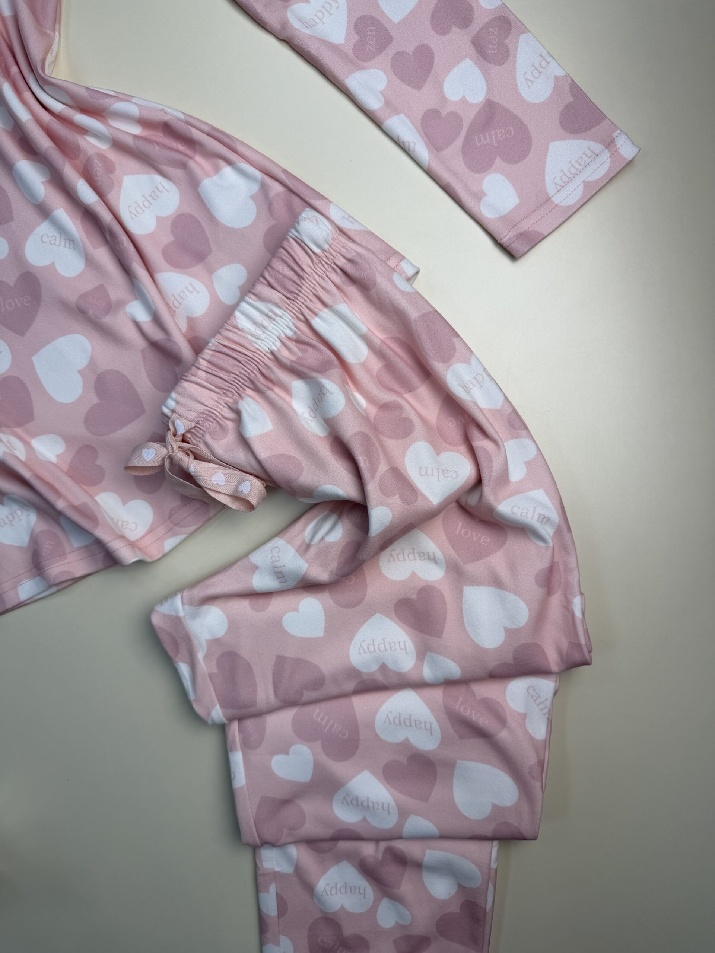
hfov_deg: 56.8
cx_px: 358
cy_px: 476
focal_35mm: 24
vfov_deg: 71.6
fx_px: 661
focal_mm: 6.76
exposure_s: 1/1230
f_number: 1.78
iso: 80
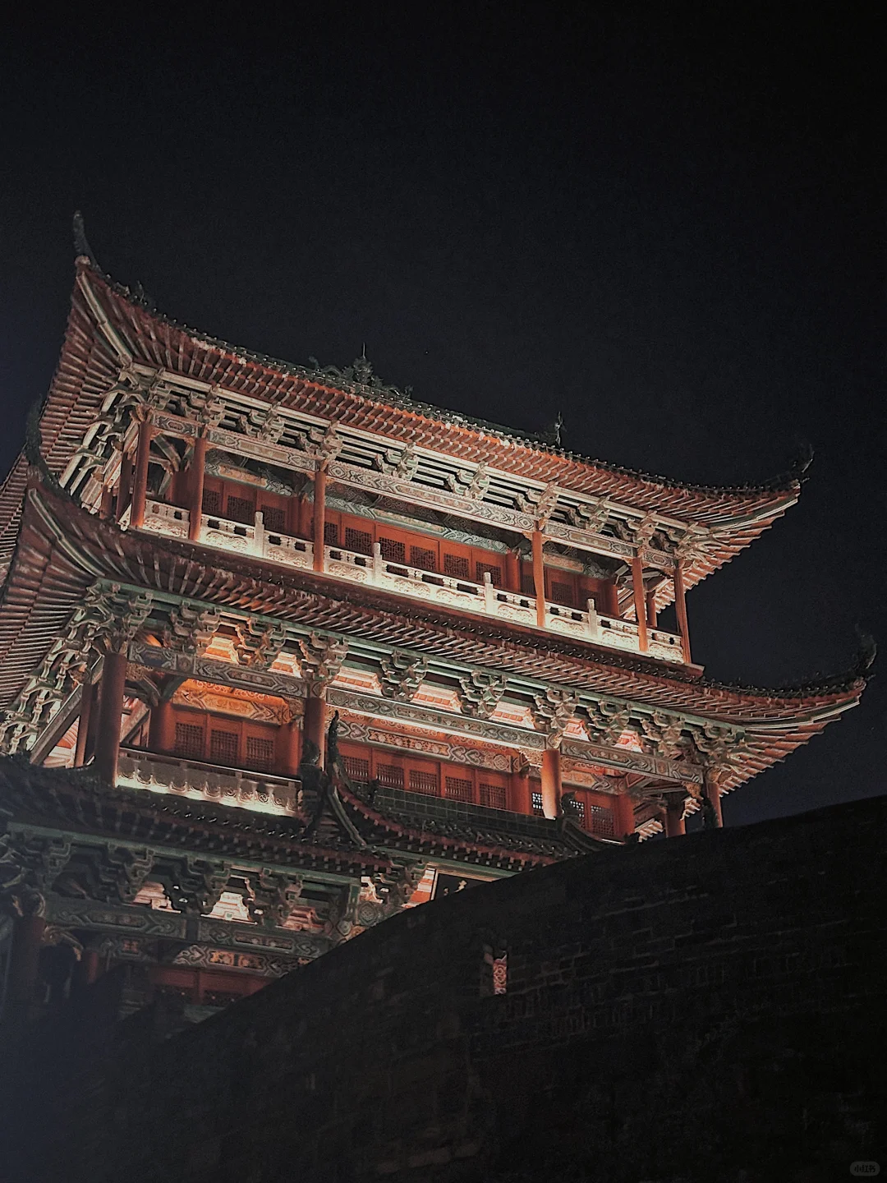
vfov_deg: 39.7
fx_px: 1640
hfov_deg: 30.3
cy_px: 592
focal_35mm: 48
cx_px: 444
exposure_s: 1/17
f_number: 1.78
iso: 800
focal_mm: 6.86
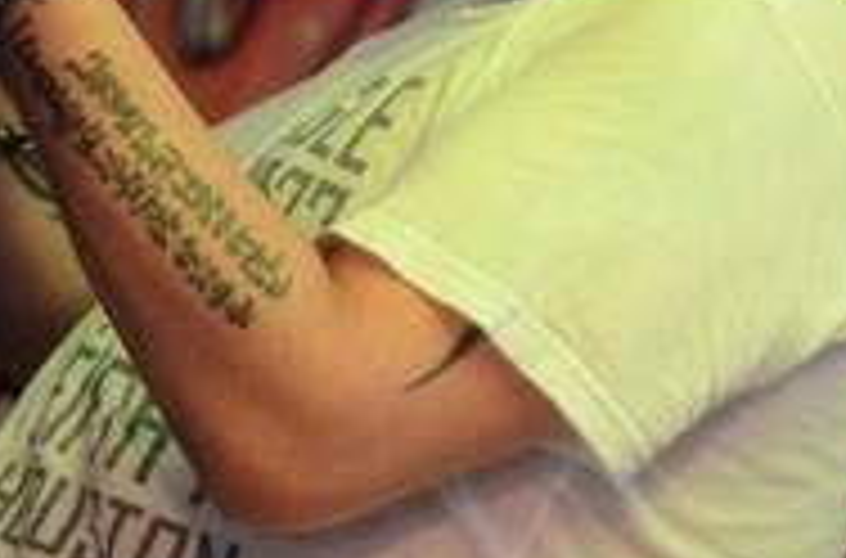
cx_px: 666
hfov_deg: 10.3
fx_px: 4684
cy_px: -79
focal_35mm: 200
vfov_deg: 6.8
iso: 1600
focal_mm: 50
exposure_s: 1/25
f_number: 1.8
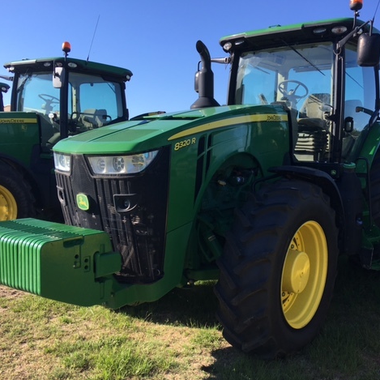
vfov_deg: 47.2
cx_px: 229
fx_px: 435
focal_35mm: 35
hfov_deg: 46.9
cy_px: 191
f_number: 2.2
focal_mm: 4.15
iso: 25
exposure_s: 1/693
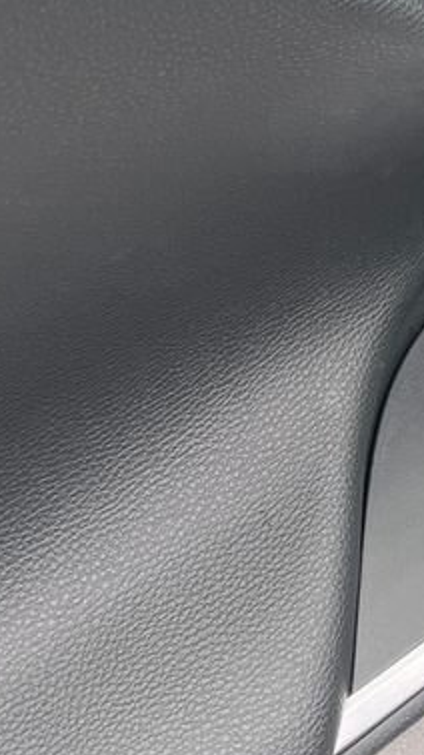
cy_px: 12
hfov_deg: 13.9
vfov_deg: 26.2
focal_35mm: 77
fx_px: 1539
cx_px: 774
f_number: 1.6
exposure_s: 1/121
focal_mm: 5.1
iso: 80
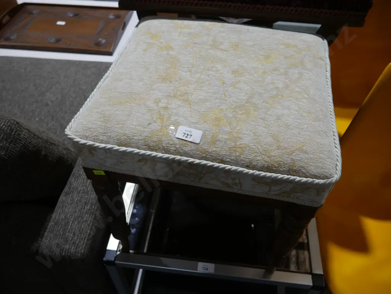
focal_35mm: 28
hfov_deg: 63.4
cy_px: 147
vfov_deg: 49.8
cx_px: 196
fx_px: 316
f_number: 3.5
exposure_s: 1/60
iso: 250
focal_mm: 14
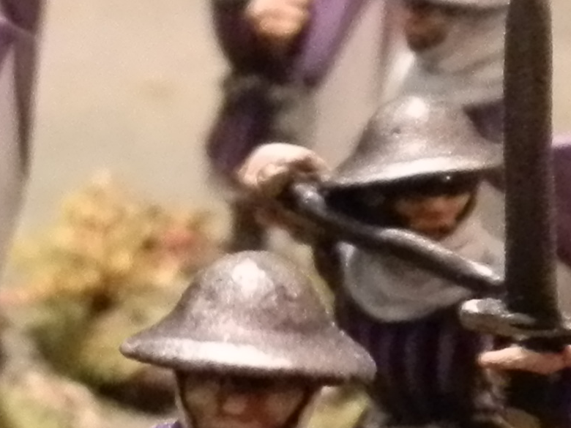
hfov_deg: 11.4
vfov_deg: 9.5
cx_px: -624
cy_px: 462
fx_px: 2540
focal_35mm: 154
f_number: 3.1
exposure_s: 1/40
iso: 400
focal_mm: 5
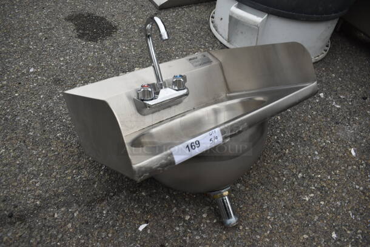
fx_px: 278
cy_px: 124
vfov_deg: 48.0
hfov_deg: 67.3
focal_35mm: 27
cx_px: 185
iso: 200
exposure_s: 1/160
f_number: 5.6
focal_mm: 18
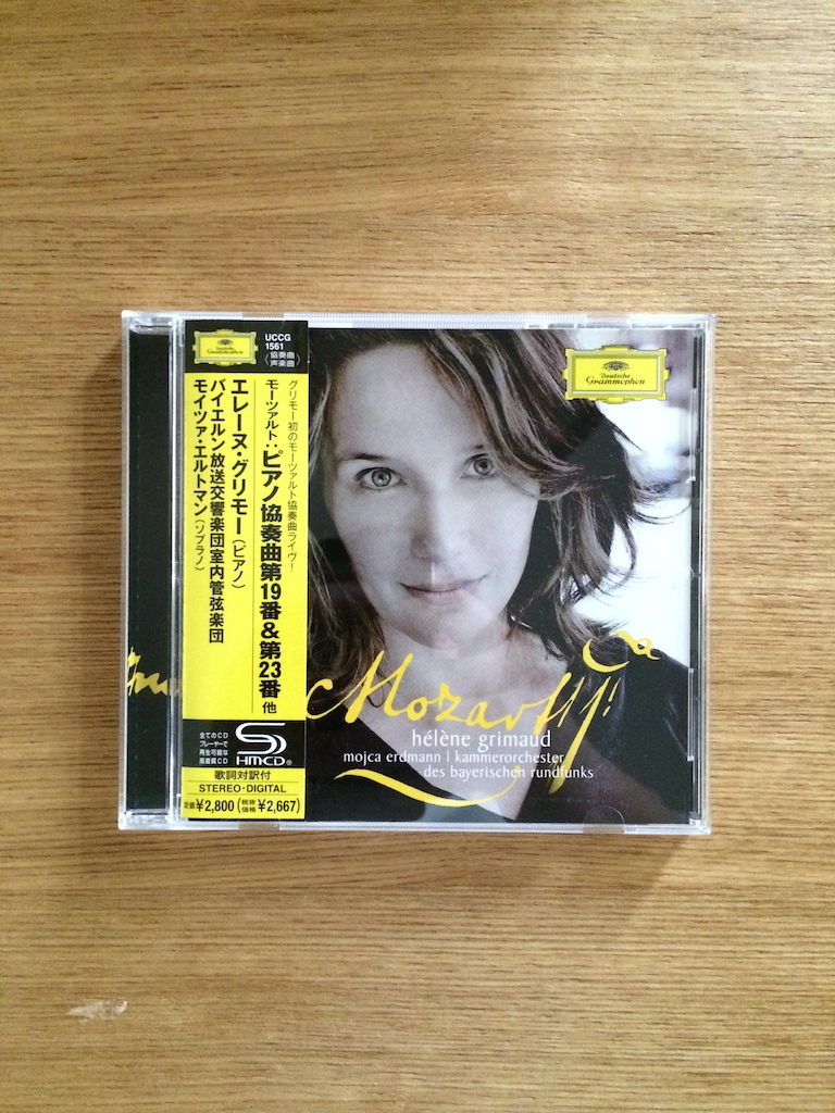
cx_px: 418
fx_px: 965
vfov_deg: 60.0
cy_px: 556
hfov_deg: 46.8
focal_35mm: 30
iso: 500
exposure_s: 1/15
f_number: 2.2
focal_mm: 4.12
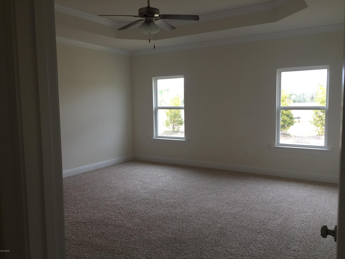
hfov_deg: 61.7
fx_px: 289
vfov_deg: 48.2
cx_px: 172
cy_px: 130
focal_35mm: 29
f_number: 2.2
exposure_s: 1/60
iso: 40
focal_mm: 4.15
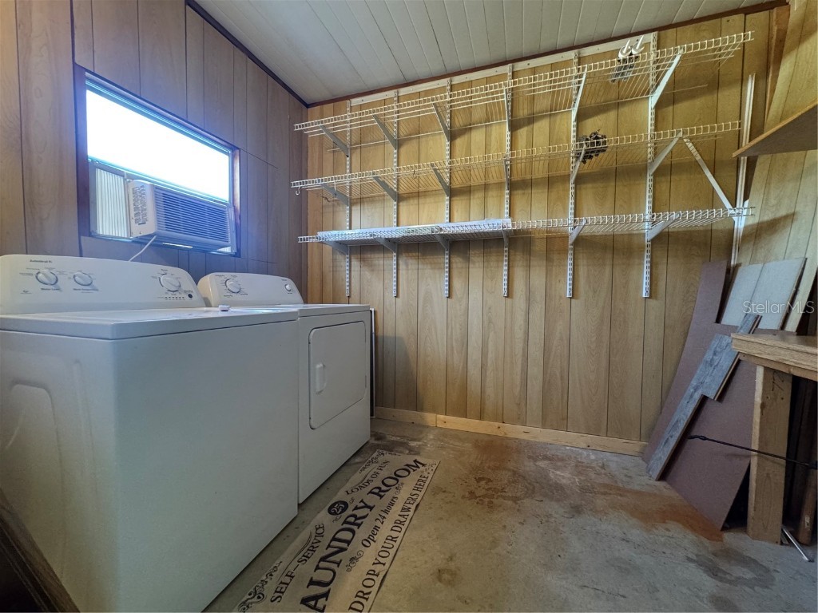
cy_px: 306
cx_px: 409
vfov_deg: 85.7
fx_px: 331
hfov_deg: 102.1
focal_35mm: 14
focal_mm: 2.22
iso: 500
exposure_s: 1/60
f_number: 2.2
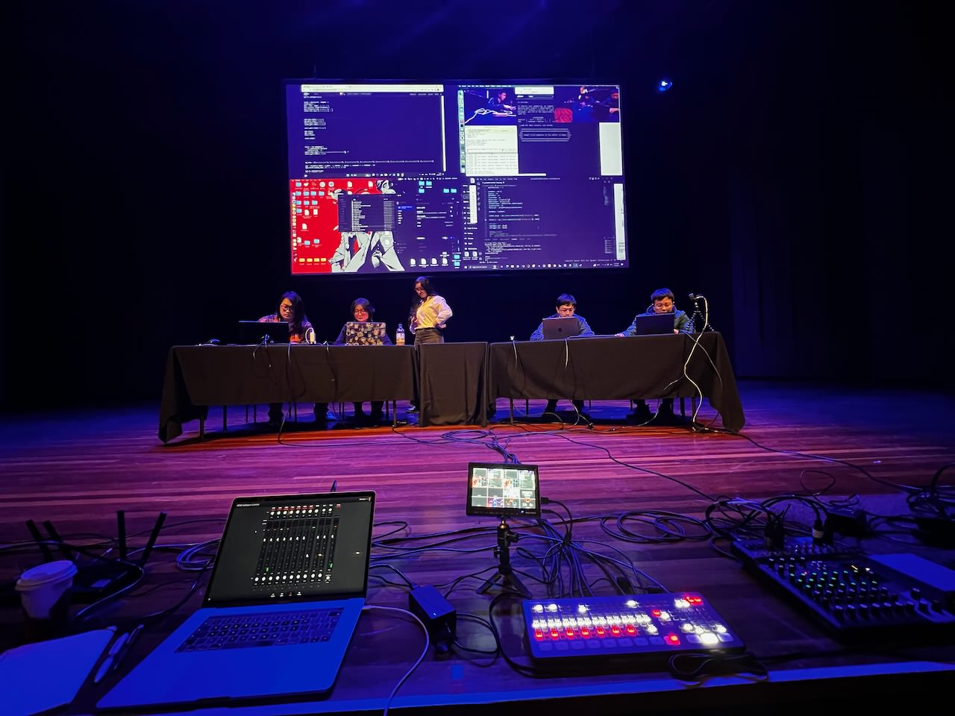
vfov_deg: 89.9
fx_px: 359
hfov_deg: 106.2
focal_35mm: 13
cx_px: 478
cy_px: 358
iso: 1000
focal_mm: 1.57
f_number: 1.8
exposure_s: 1/25
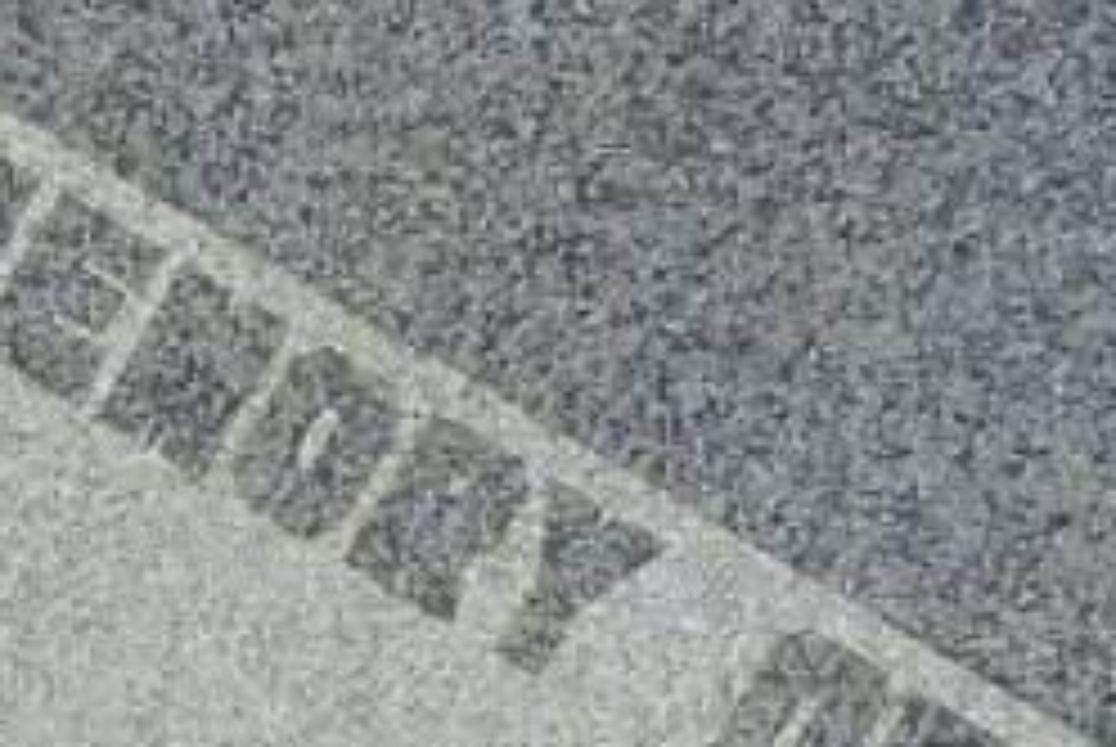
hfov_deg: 9.1
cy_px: 1148
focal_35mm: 221
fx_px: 6859
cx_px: -558
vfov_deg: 6.2
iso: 64
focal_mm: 7.9
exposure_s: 1/250
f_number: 4.5
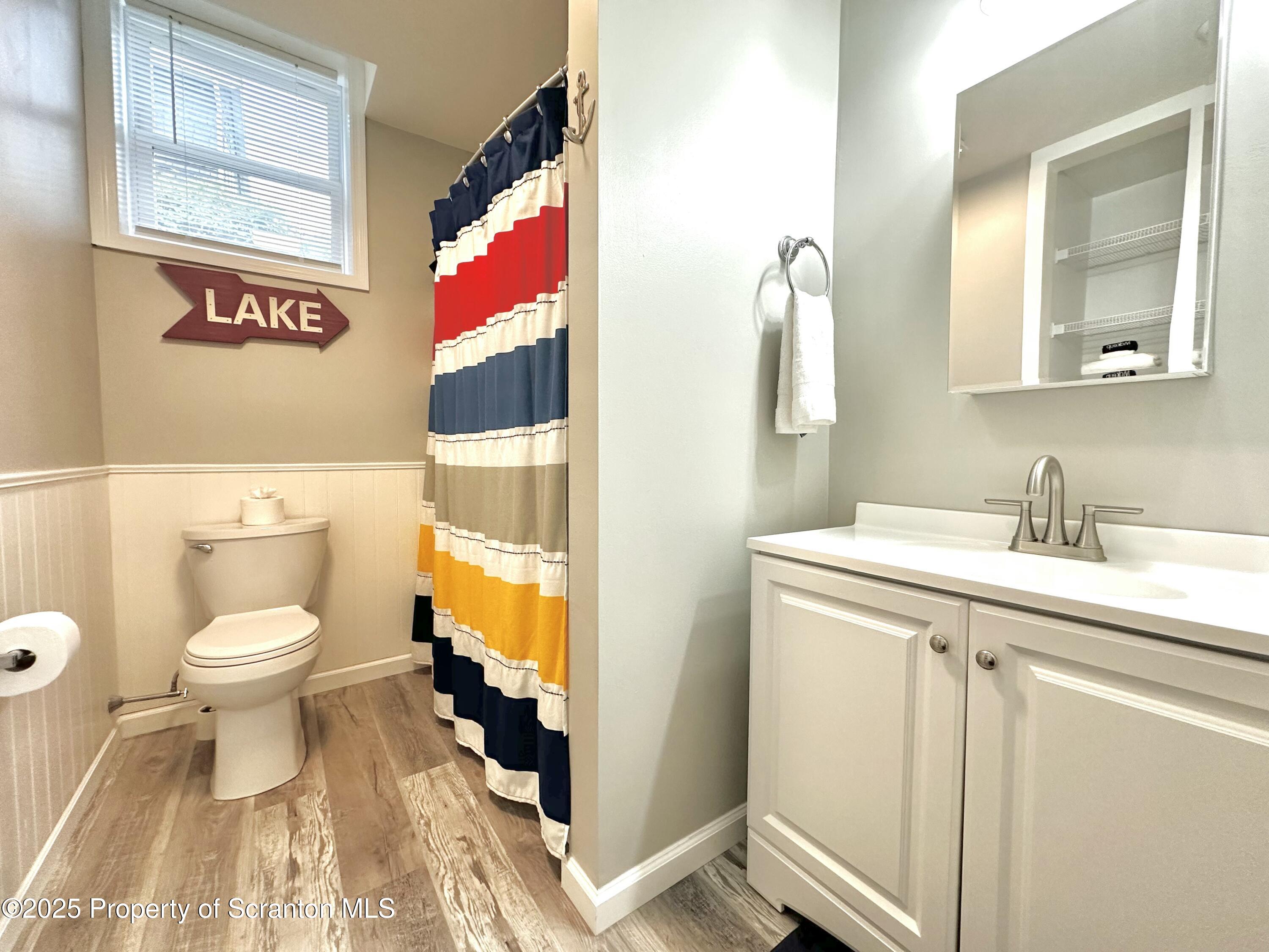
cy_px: 476
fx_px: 513
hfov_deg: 102.1
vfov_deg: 85.7
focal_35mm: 14
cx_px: 634
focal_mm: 2.22
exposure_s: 1/120
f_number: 2.2
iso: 200
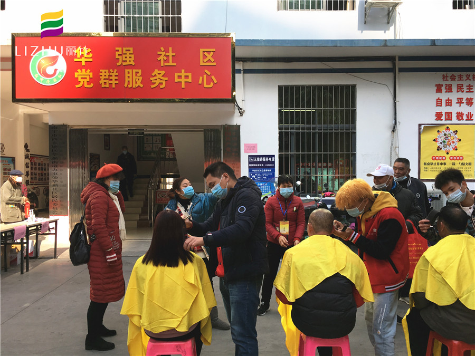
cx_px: 238
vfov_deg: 48.2
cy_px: 178
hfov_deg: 61.7
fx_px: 398
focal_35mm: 29
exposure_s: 1/569
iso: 25
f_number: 2.2
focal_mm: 4.15
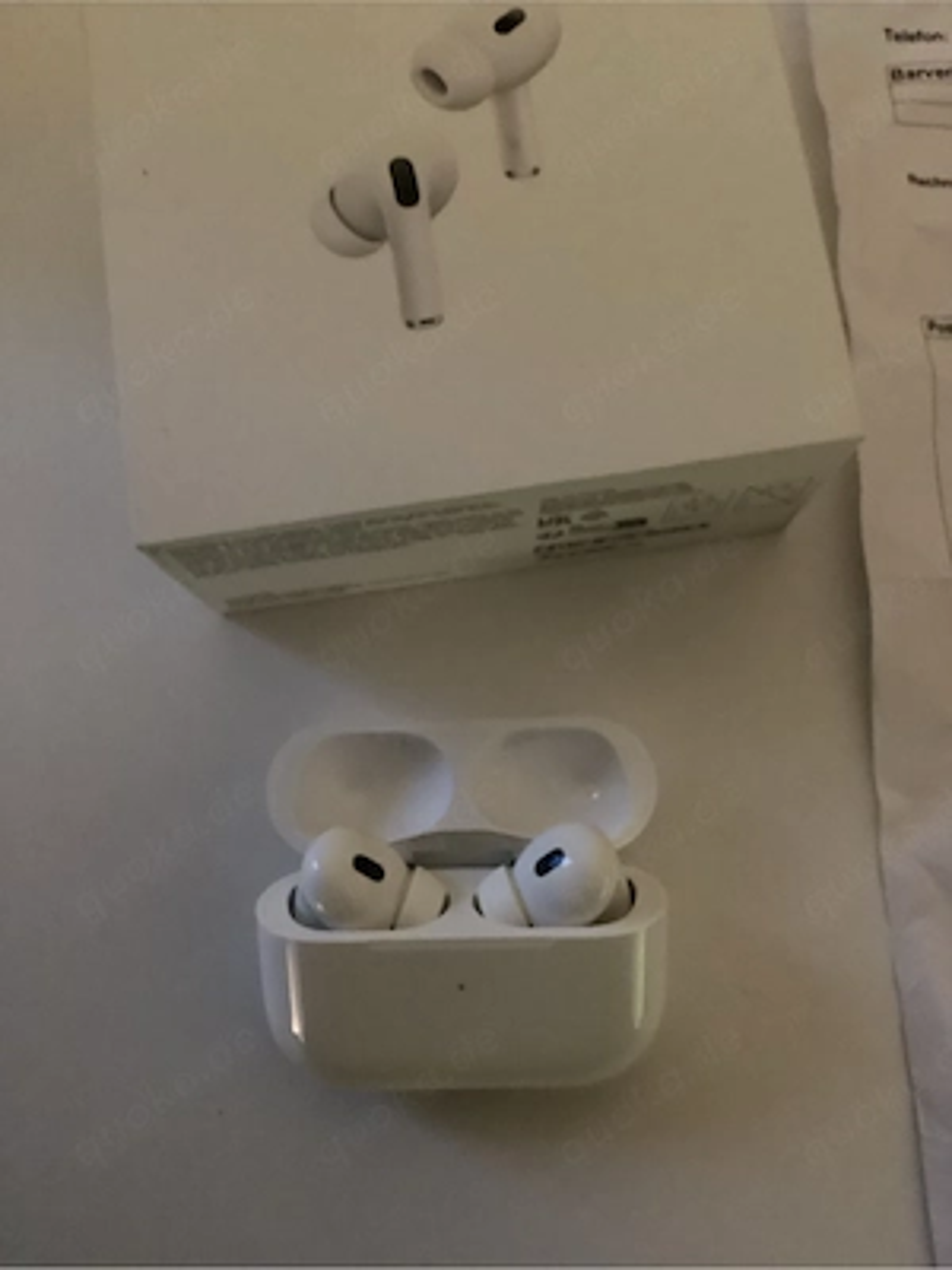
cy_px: 635
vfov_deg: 58.4
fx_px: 1137
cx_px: 476
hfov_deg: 45.4
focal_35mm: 31
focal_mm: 3.3
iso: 640
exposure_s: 1/15
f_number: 2.4
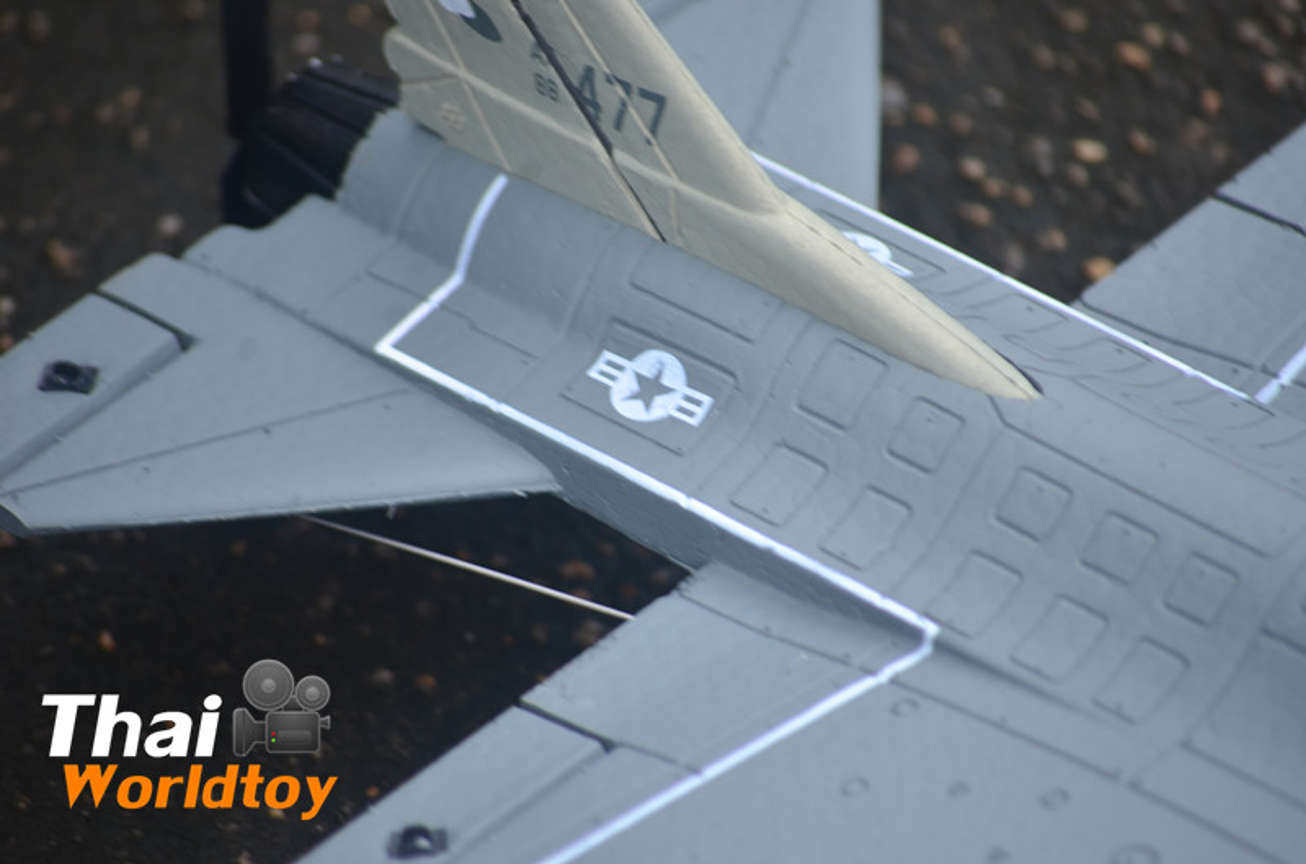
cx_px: 653
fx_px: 10855
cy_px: 432
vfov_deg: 4.6
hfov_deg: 6.9
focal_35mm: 300
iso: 200
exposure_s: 1/50
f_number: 5.6
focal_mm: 200
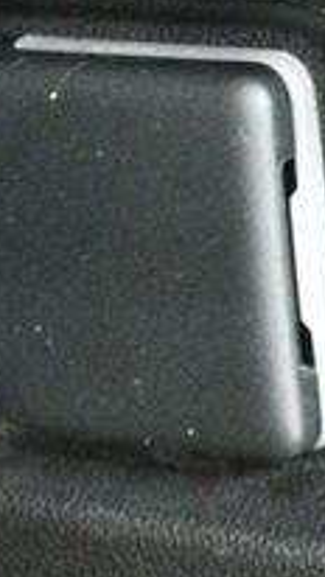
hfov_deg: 5.0
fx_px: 3582
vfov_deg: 9.2
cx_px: 852
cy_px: 356
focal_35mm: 234
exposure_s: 1/15
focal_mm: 48
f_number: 4.5
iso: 12800
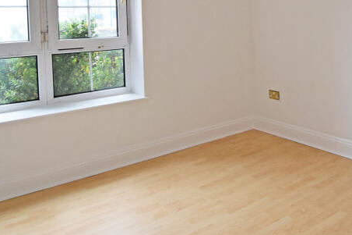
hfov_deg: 53.5
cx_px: 260
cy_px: 28
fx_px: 332
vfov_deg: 36.7
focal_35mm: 34
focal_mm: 10
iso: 640
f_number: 8
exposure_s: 1/250
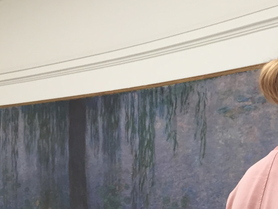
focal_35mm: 76
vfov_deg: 19.1
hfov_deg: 23.3
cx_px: 341
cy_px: 181
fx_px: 611
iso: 80
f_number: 2.2
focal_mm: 4.15
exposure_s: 1/33
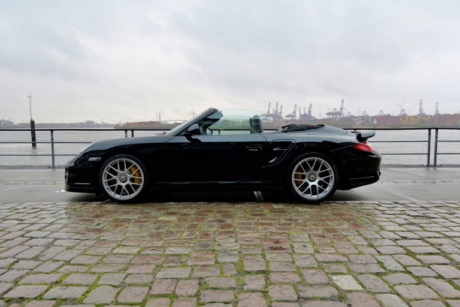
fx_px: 294
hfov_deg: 76.1
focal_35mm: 23
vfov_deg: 55.1
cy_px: 154
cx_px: 230
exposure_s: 1/60
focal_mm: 23
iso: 400
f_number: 3.7
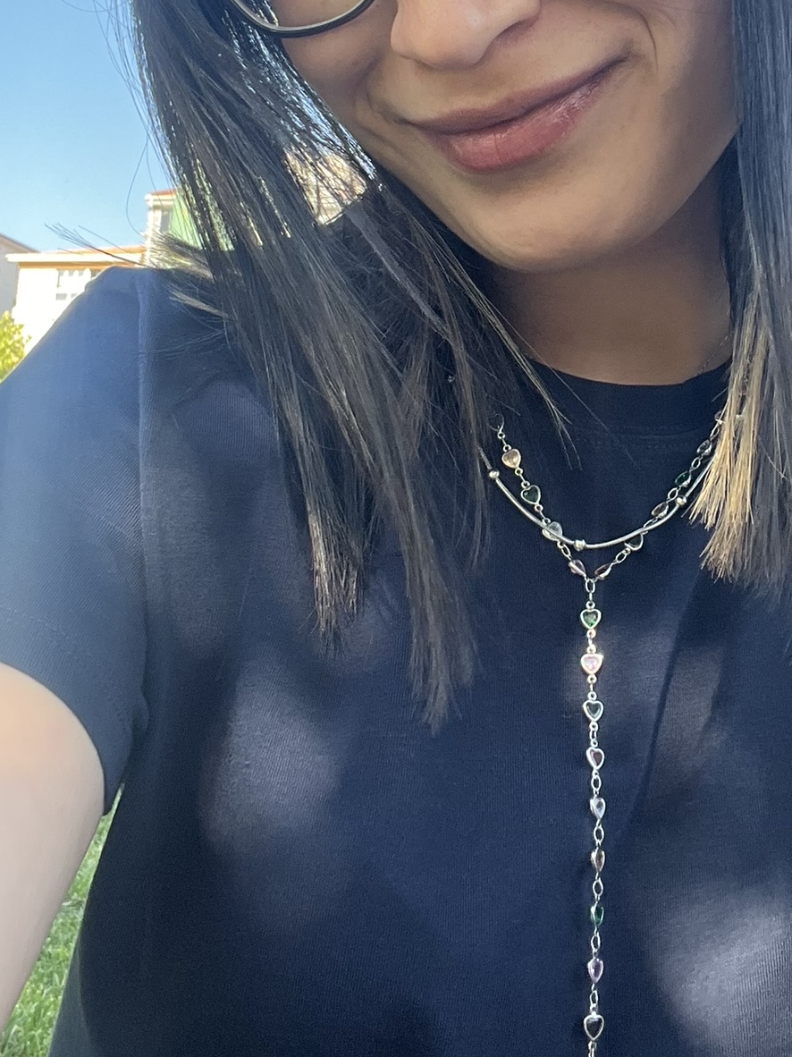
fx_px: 1587
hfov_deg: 27.8
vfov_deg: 35.7
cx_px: 549
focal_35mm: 52
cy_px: 216
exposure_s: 1/121
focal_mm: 2.71
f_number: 2.2
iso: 50
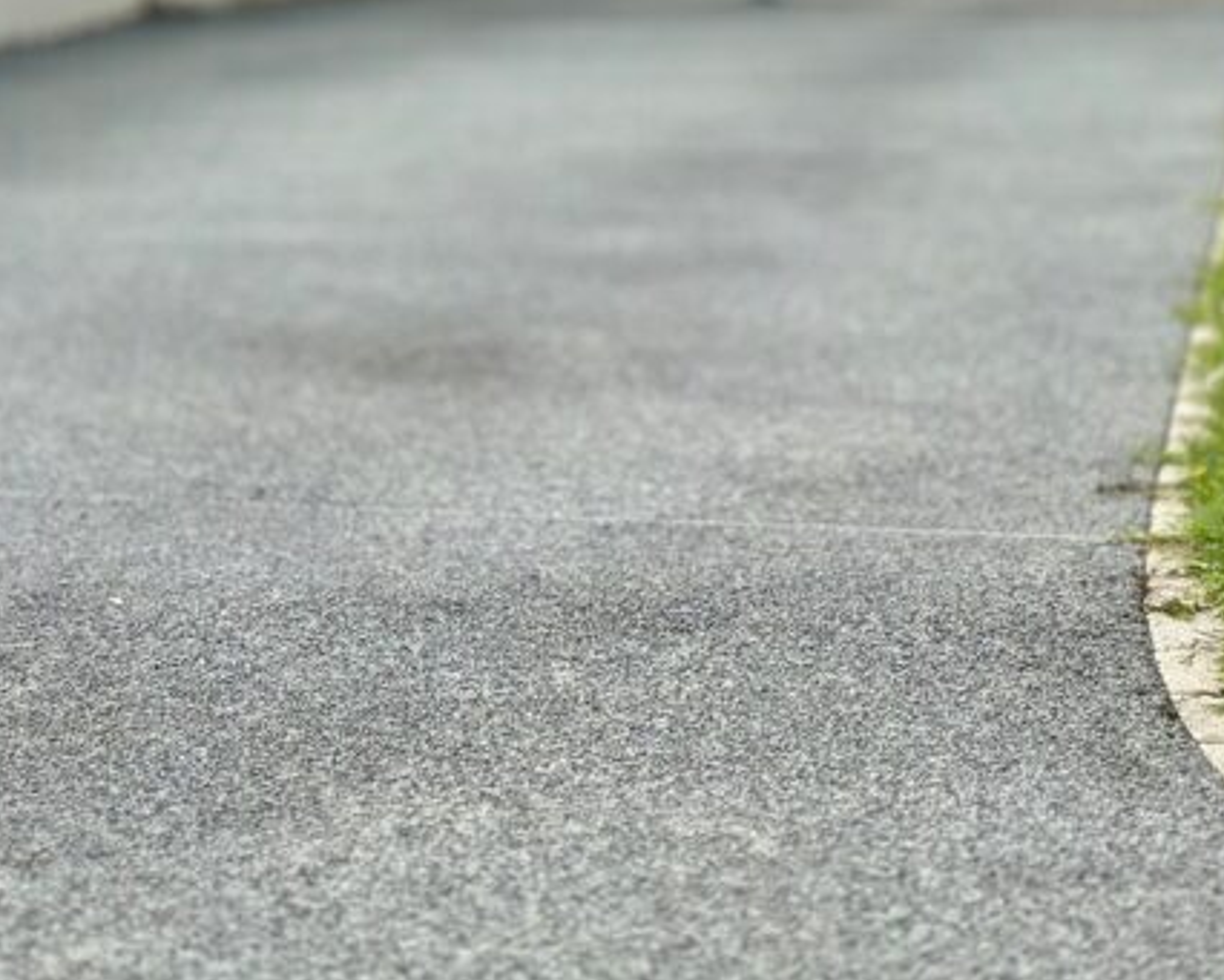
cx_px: 609
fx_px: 3189
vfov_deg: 17.4
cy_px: 256
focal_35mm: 88
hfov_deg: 21.7
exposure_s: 1/5263
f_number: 1.8
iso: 100
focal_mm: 6.9
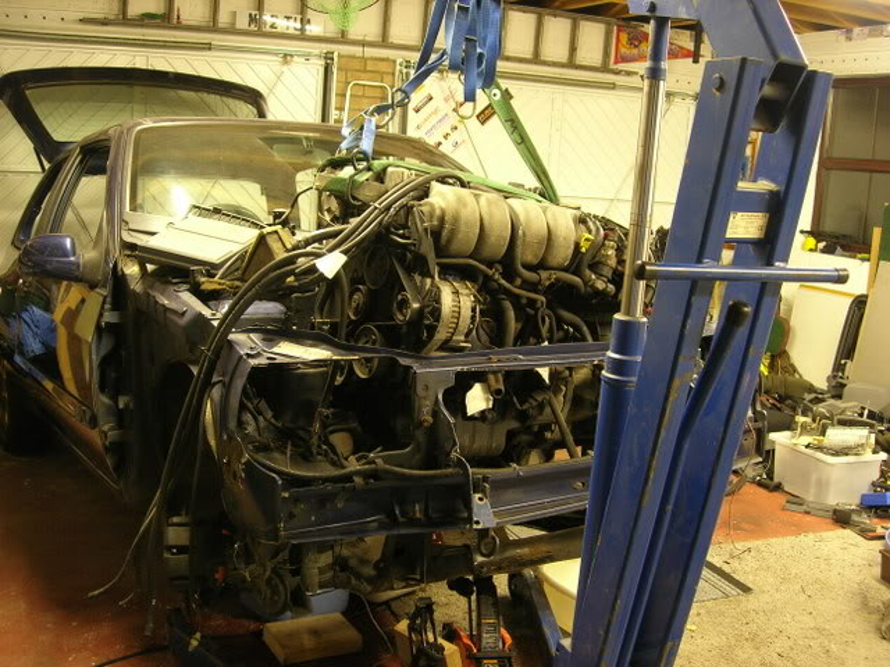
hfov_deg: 49.0
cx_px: 445
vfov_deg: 37.7
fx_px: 977
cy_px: 334
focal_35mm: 38
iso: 94
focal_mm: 7.8
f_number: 2.8
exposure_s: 1/3.5
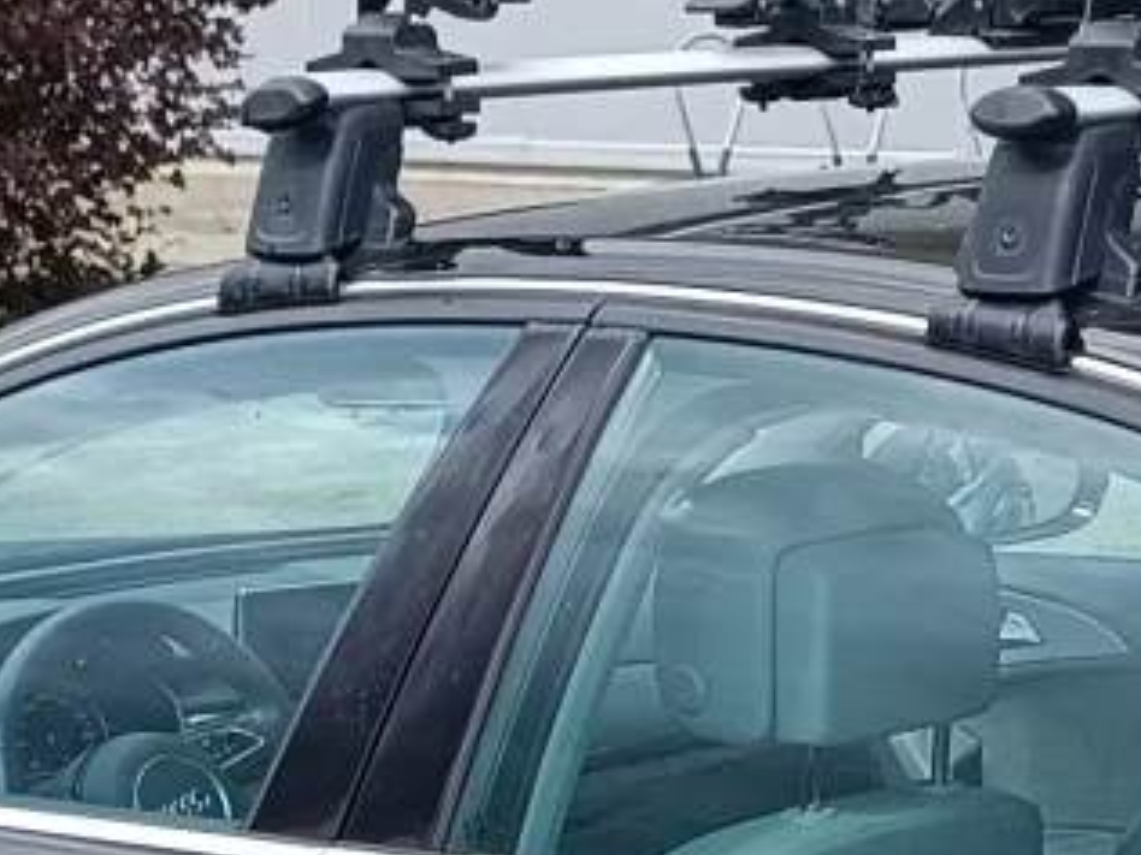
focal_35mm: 146
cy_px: 1237
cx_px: 953
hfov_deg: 13.4
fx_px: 4812
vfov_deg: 9.9
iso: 52
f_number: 1.88
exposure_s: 1/386
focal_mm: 5.59
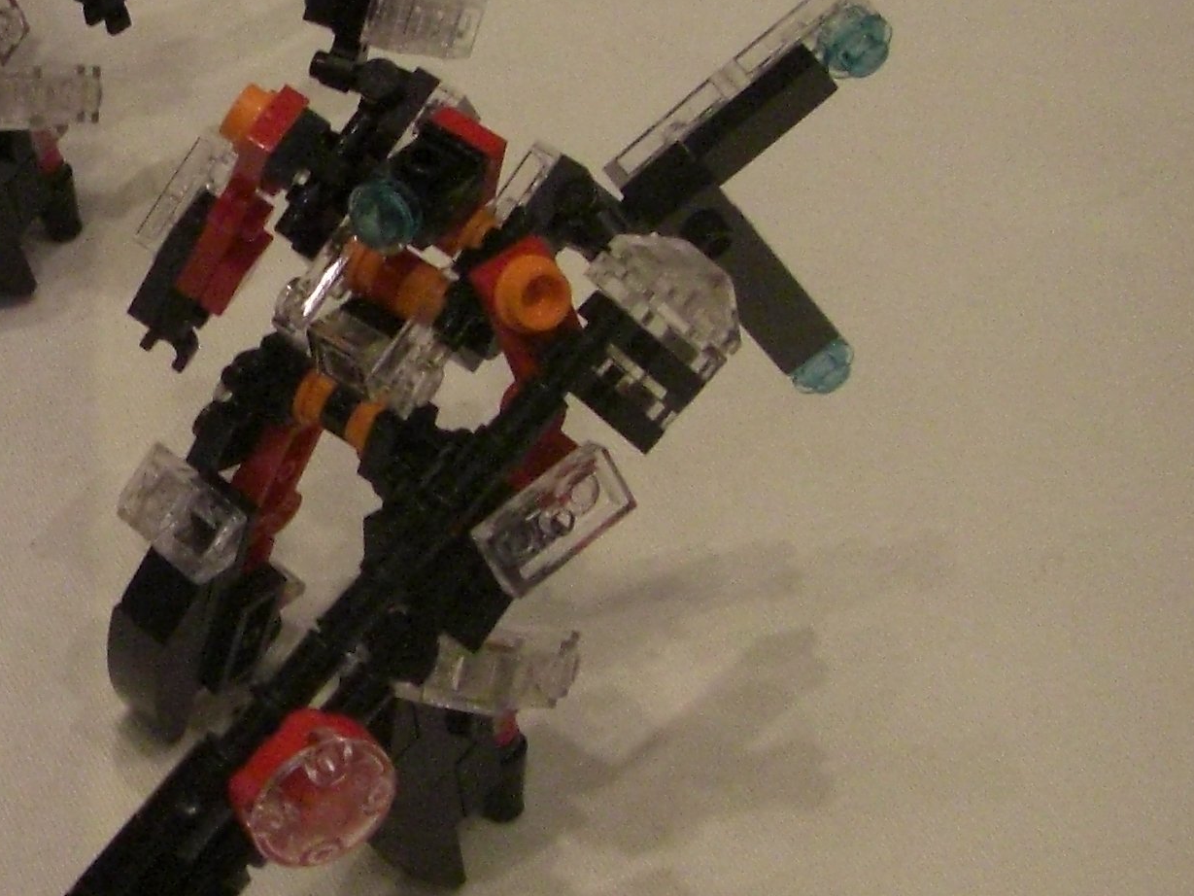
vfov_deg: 15.6
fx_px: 3277
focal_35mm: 95
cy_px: 383
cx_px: -10
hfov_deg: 20.0
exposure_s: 1/100
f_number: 3.4
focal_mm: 6.3
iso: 400
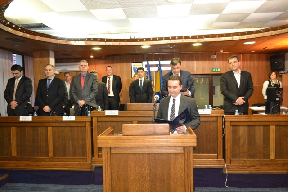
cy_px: 96
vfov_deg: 48.0
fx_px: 216
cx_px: 144
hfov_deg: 67.4
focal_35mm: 27
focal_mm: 18
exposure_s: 1/60
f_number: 3.5
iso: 3200
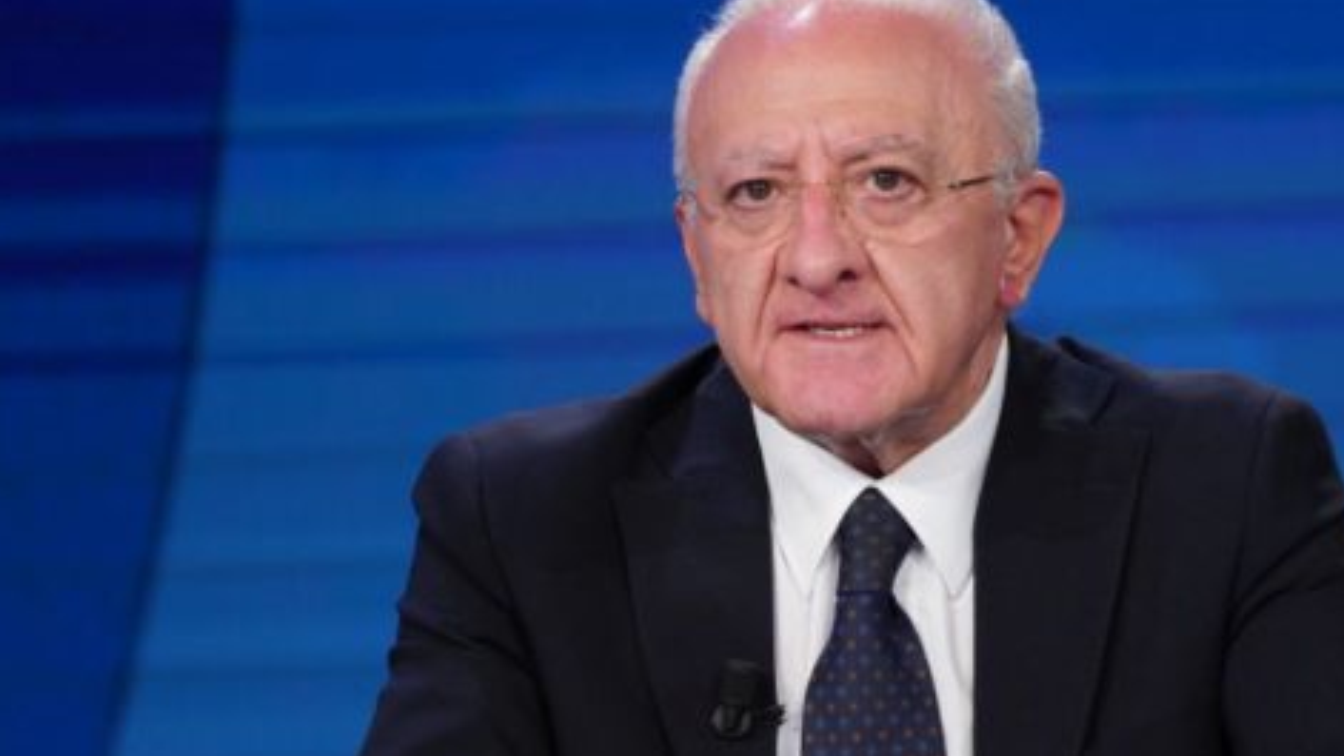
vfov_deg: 2.3
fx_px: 18853
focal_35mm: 529
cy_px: 476
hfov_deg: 4.1
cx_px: 982
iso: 3200
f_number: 6.3
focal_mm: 342
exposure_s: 1/250
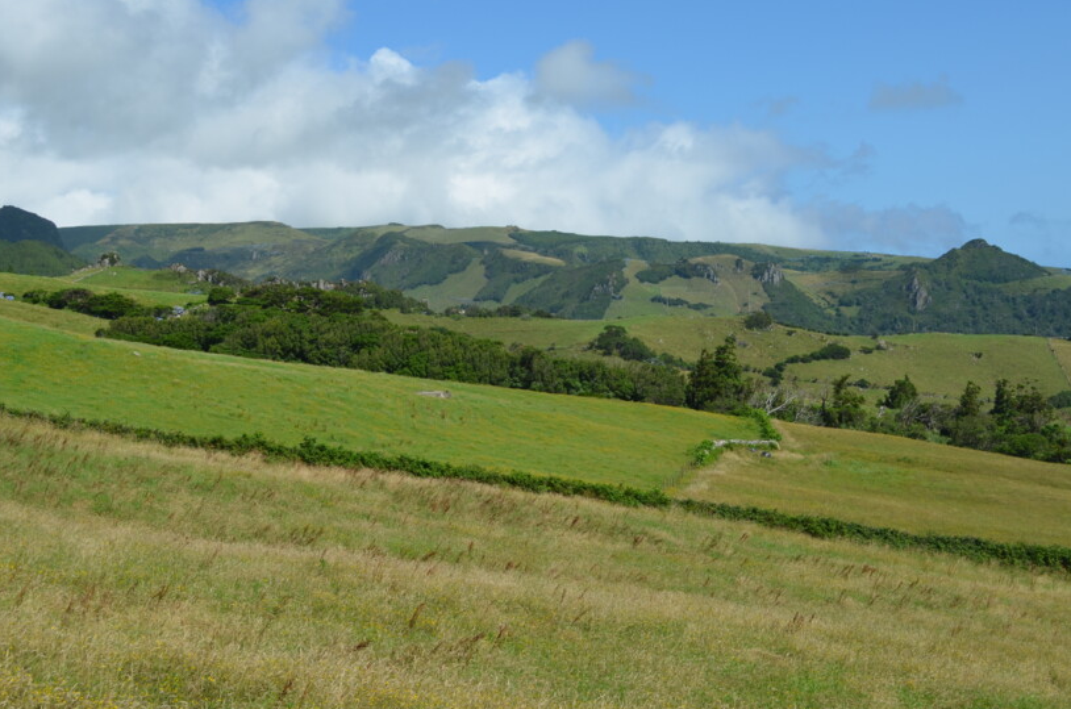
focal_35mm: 46
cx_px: 536
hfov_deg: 42.8
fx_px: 1366
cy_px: 321
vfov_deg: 29.1
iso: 100
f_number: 9
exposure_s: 1/320
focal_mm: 26
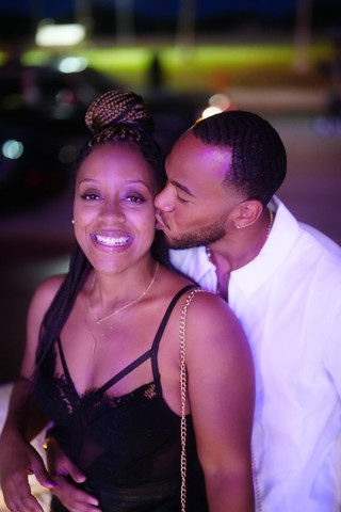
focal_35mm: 50
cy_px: 256
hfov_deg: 27.0
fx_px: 710
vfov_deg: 39.6
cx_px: 170
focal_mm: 50
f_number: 1.2
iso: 6400
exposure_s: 1/500
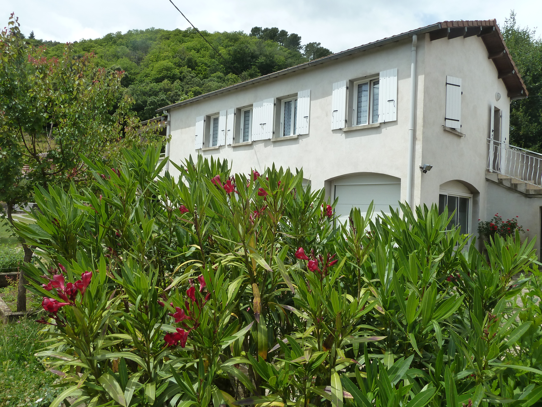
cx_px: 271
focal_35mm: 25
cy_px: 204
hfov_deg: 69.4
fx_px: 391
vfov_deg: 54.9
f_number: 5
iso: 125
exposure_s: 1/400
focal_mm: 4.1
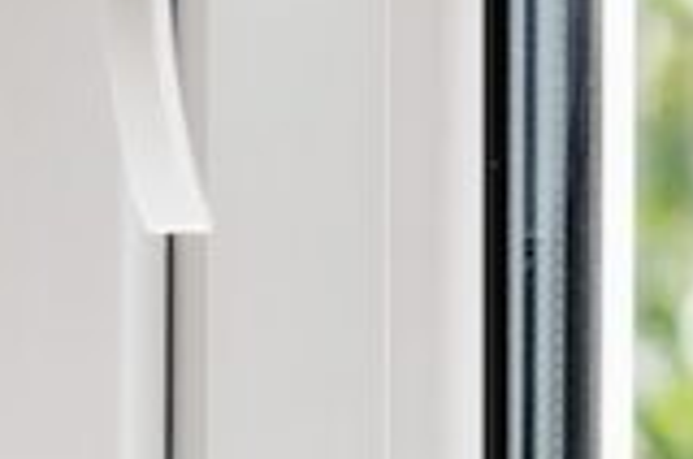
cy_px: 526
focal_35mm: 321
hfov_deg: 6.3
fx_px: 6167
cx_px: -645
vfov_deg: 4.3
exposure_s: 1/100
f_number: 2.8
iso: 64
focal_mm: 50
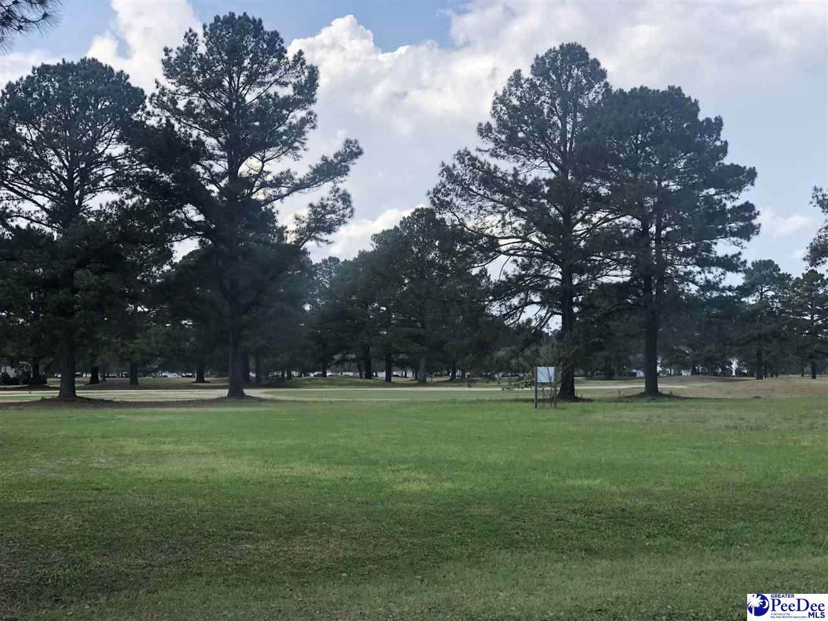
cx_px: 414
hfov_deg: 33.8
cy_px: 310
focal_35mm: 57
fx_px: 1363
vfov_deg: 25.7
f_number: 2.8
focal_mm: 6.6
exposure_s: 1/500
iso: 20
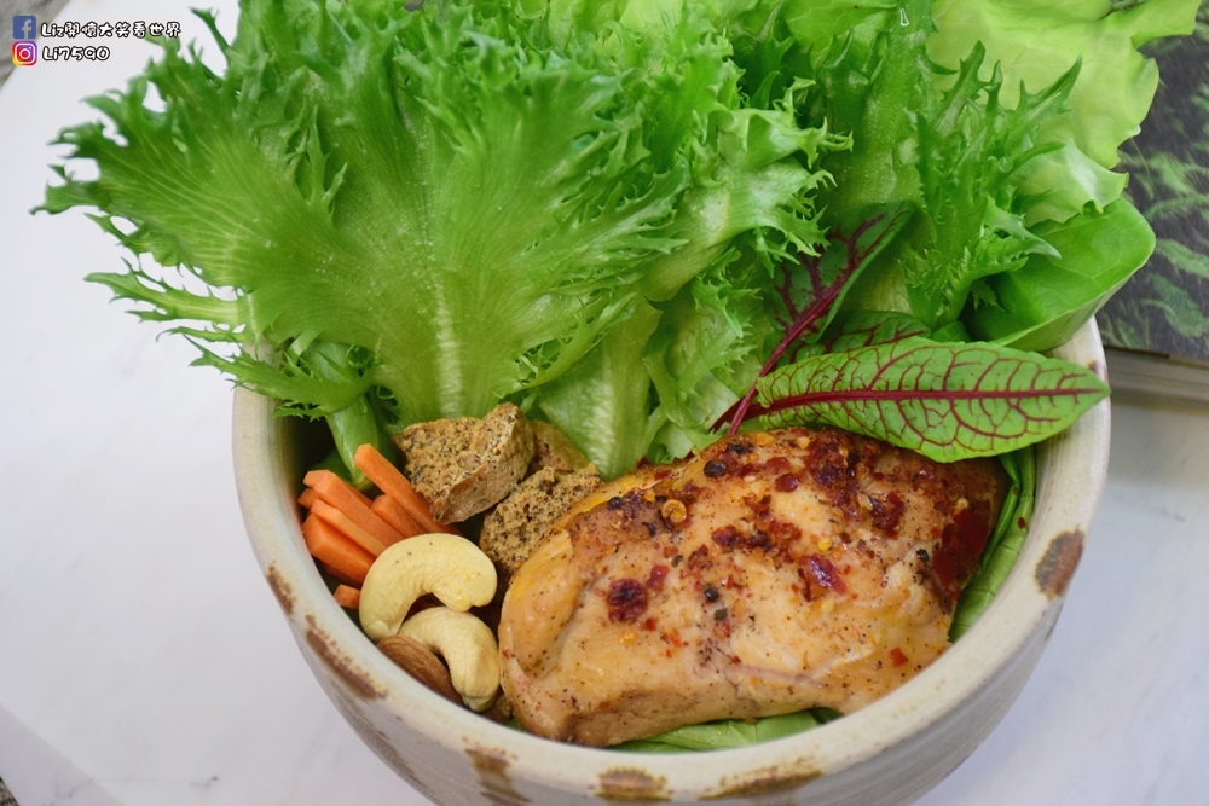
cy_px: 403
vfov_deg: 15.2
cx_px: 604
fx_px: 3023
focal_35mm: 90
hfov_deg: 22.6
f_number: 5
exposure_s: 1/100
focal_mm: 60
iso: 1600
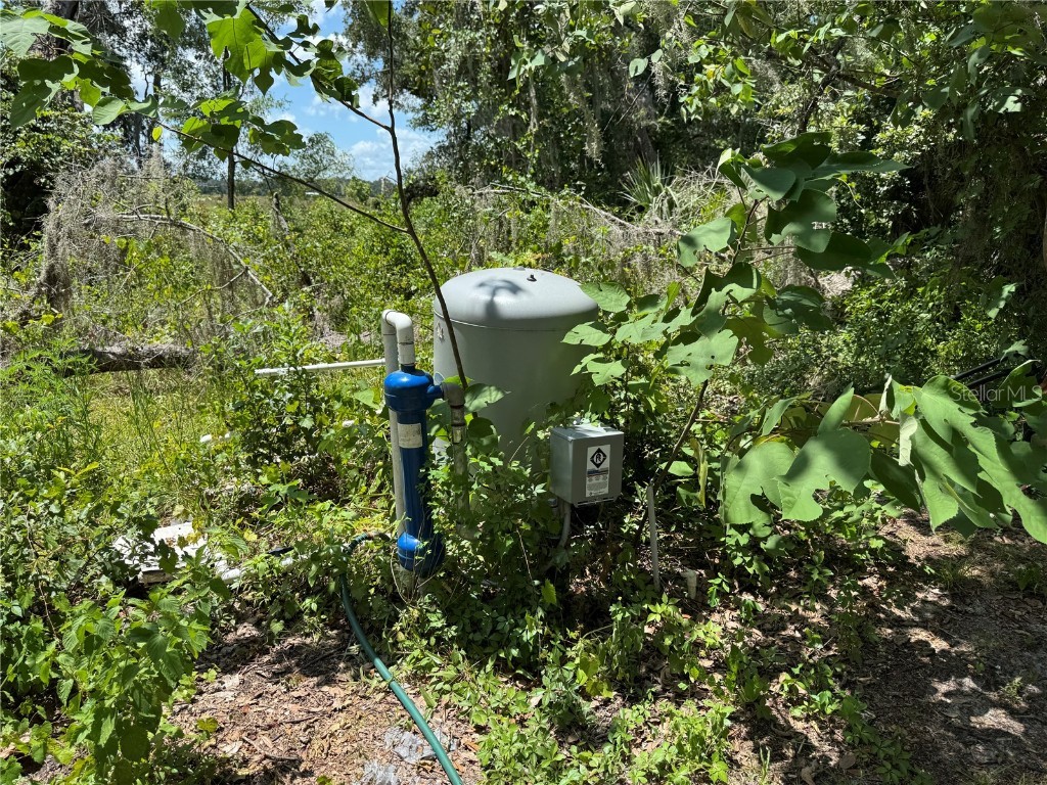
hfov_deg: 71.6
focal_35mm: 24
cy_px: 392
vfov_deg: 56.8
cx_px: 524
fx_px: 726
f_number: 1.78
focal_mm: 6.76
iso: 80
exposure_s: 1/1923
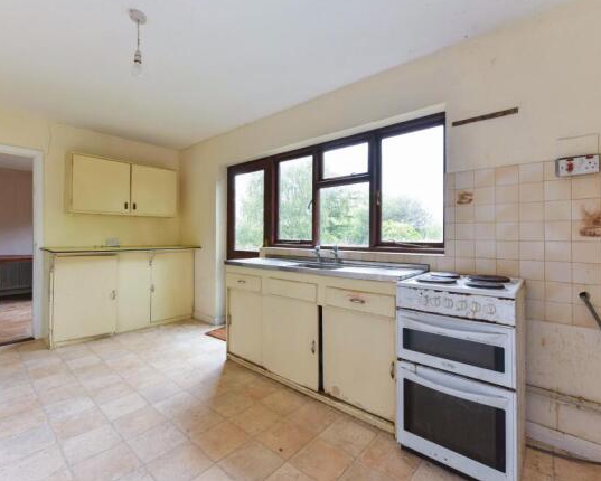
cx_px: 289
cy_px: 238
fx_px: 285
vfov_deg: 80.4
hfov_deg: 93.0
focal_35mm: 16
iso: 400
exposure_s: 1/25
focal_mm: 14
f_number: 9
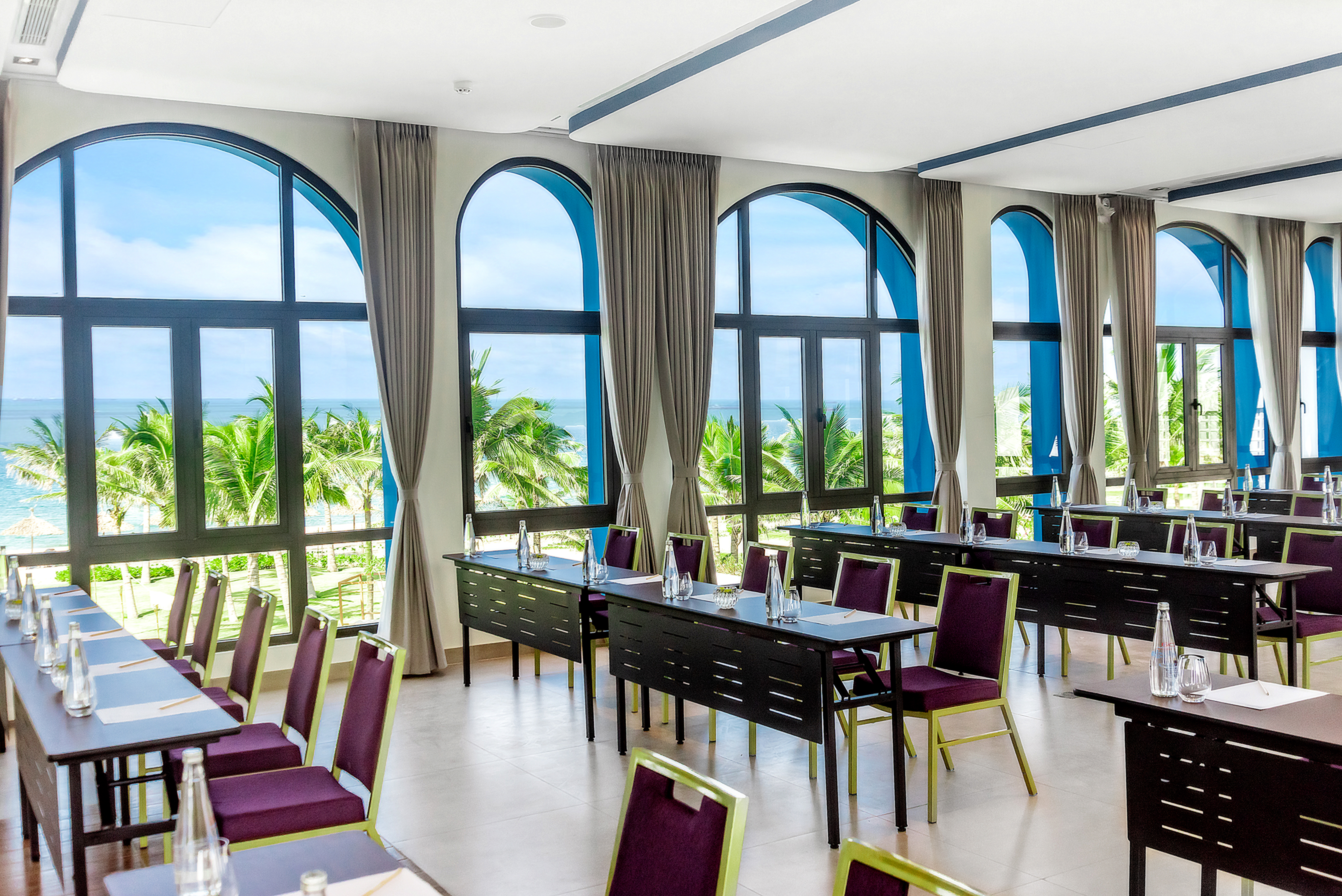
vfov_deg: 41.1
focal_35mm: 32
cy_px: 448
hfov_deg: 58.7
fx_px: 1193
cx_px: 671
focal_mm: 32
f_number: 8
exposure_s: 1/1000
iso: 800
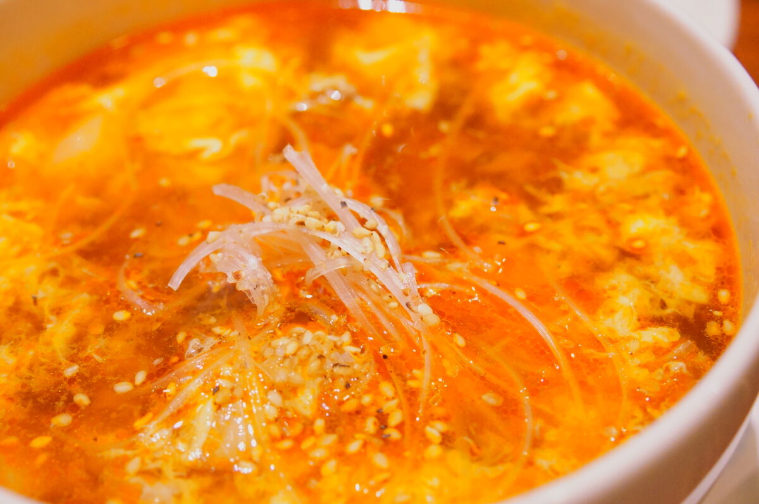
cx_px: 380
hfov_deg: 43.7
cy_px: 252
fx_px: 948
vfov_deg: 29.8
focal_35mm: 45
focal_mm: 30
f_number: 4.5
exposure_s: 1/25
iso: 3200
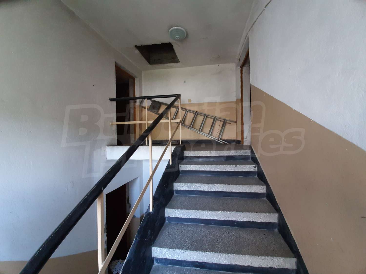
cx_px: 183
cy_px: 137
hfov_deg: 106.2
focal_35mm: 13
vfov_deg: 89.9
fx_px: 137
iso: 250
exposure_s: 1/50
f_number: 2.2
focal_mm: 1.42
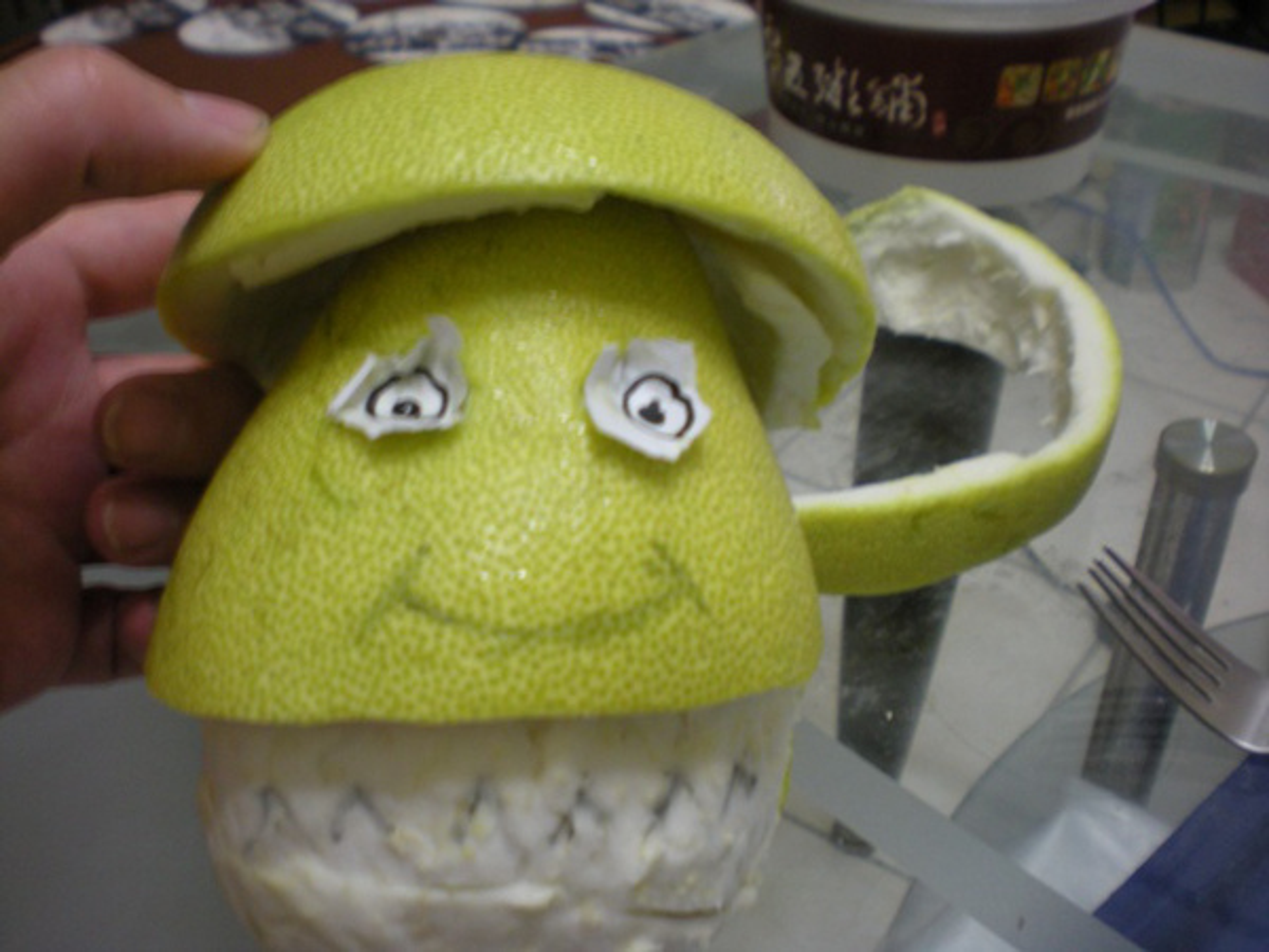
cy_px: 476
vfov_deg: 37.7
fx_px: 1393
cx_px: 634
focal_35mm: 38
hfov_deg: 49.0
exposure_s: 1/15.8
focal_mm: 6.3
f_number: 3.1
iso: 200
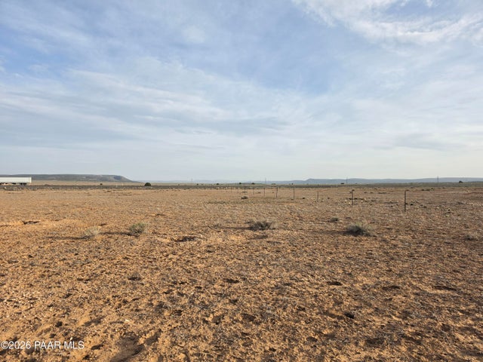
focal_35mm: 23
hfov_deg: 73.9
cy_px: 181
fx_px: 321
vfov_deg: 58.9
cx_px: 242
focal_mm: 6.5
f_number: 1.4
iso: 64
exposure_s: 1/3971
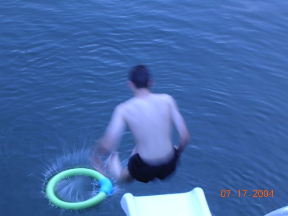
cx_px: 144
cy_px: 108
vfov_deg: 12.9
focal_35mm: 115
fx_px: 957
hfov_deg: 17.1
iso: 100
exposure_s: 1/15.5
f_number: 4.9
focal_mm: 17.4
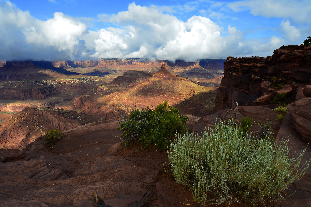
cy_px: 104
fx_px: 156
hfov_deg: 90.0
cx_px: 156
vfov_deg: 67.4
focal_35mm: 18
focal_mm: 18
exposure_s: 1/40
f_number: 16
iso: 110
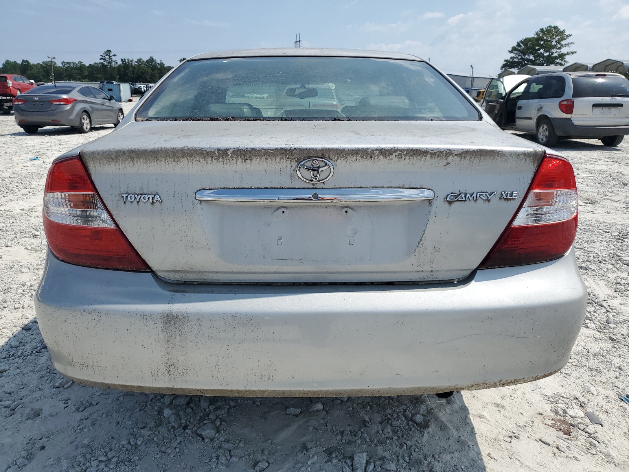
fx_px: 472
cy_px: 236
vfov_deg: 53.1
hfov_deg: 67.3
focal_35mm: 26
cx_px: 314
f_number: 1.5
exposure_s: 1/5000
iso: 50
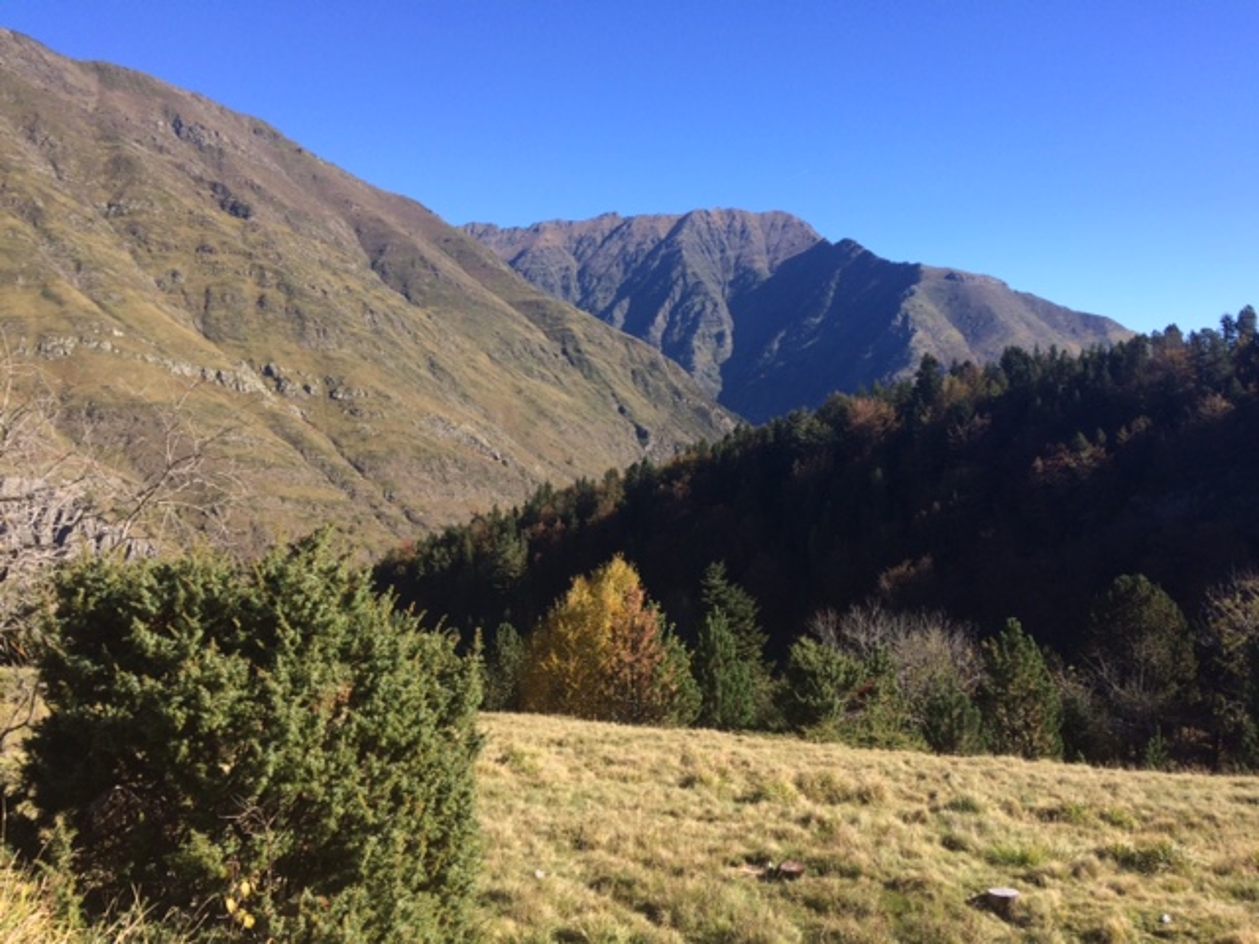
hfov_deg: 61.7
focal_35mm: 29
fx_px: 1055
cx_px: 630
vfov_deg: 48.2
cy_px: 472
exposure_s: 1/1026
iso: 32
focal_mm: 4.15
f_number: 2.2
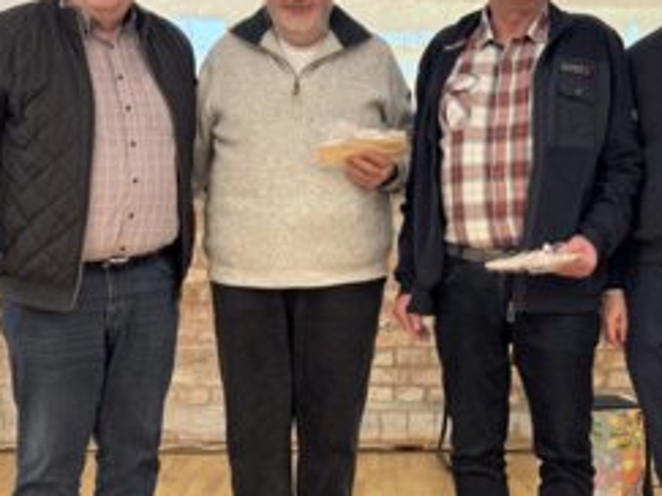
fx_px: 1510
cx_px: 441
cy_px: 199
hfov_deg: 24.6
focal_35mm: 79
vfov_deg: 18.6
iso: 250
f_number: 1.78
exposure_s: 1/60
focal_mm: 6.86
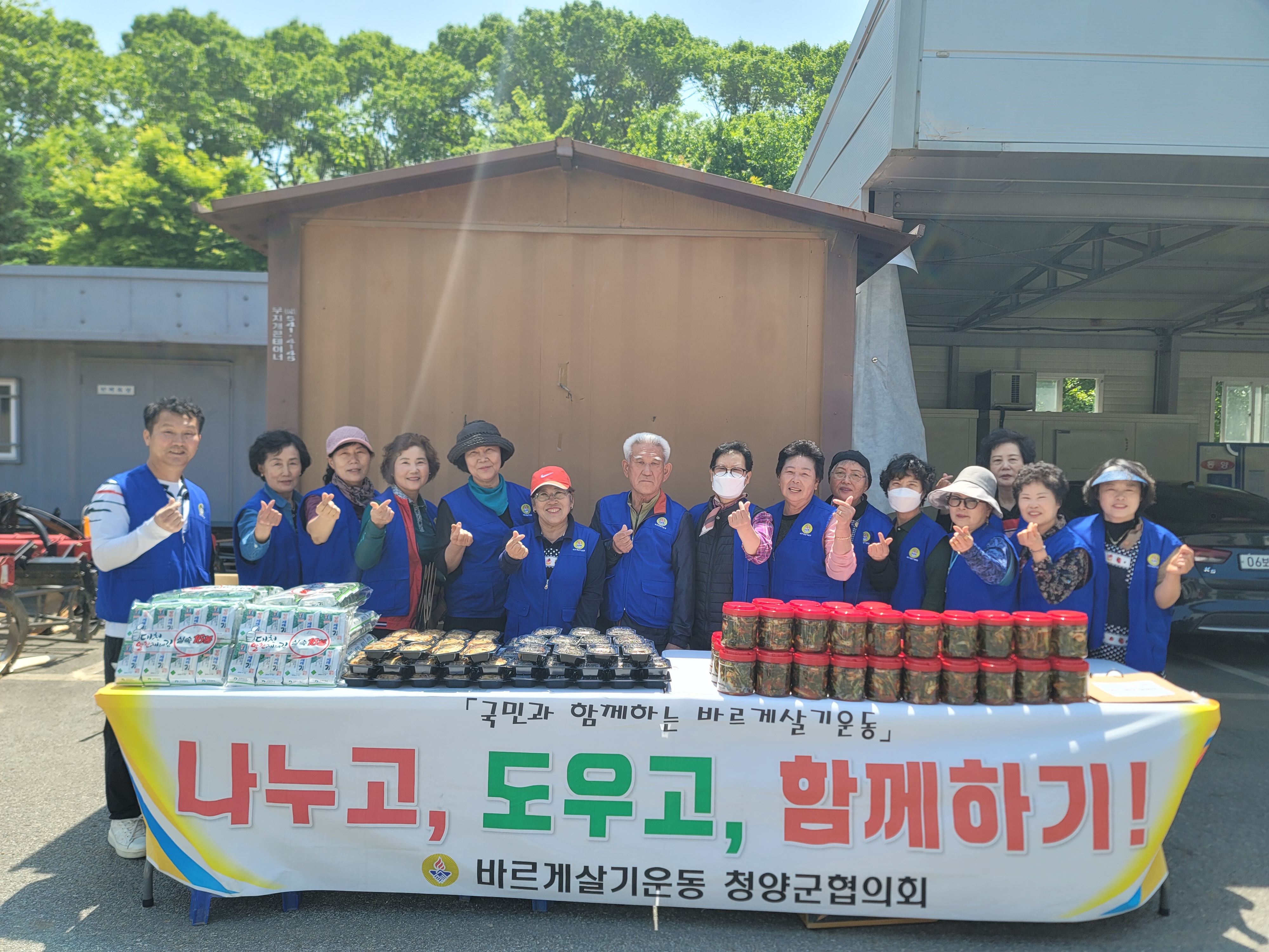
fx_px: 916
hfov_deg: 69.4
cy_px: 476
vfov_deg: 54.9
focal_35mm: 25
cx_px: 634
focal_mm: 7
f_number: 1.8
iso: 20
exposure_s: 1/499
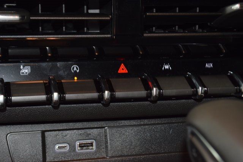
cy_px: 81
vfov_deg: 19.7
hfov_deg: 29.2
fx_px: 466
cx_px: 122
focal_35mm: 69
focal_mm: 46
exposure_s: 1/15
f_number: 5.3
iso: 1250
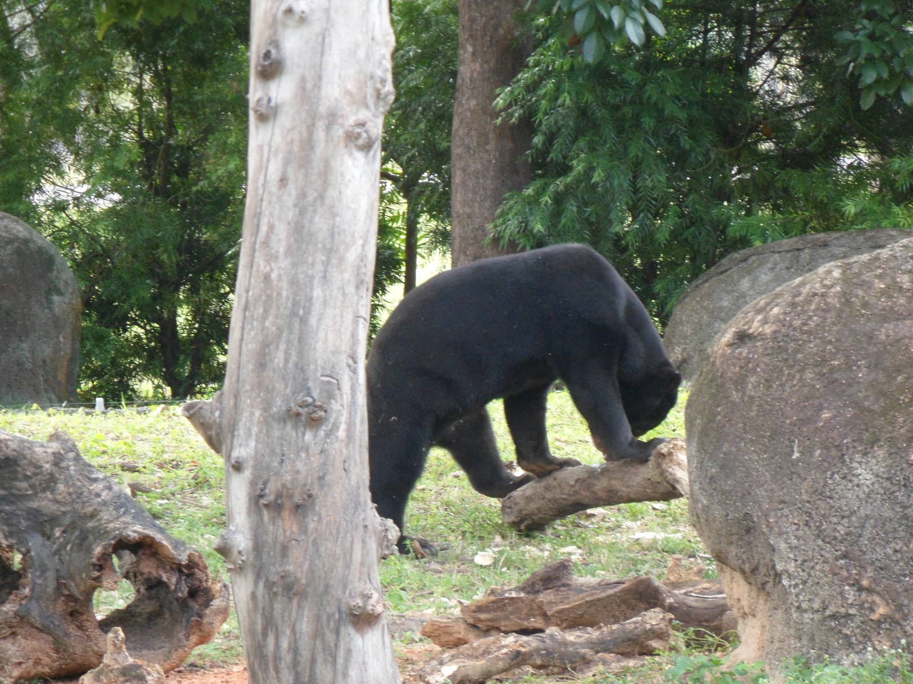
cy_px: 342
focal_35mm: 270
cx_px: 456
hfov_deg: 7.3
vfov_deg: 5.5
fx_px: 7121
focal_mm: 46.8
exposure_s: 1/60
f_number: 5.9
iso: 240
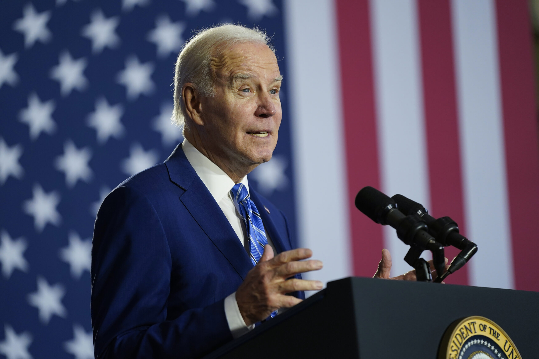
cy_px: 180
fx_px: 2755
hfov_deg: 11.2
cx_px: 270
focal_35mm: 184
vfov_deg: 7.5
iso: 1250
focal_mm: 184
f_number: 2.8
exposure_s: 1/400
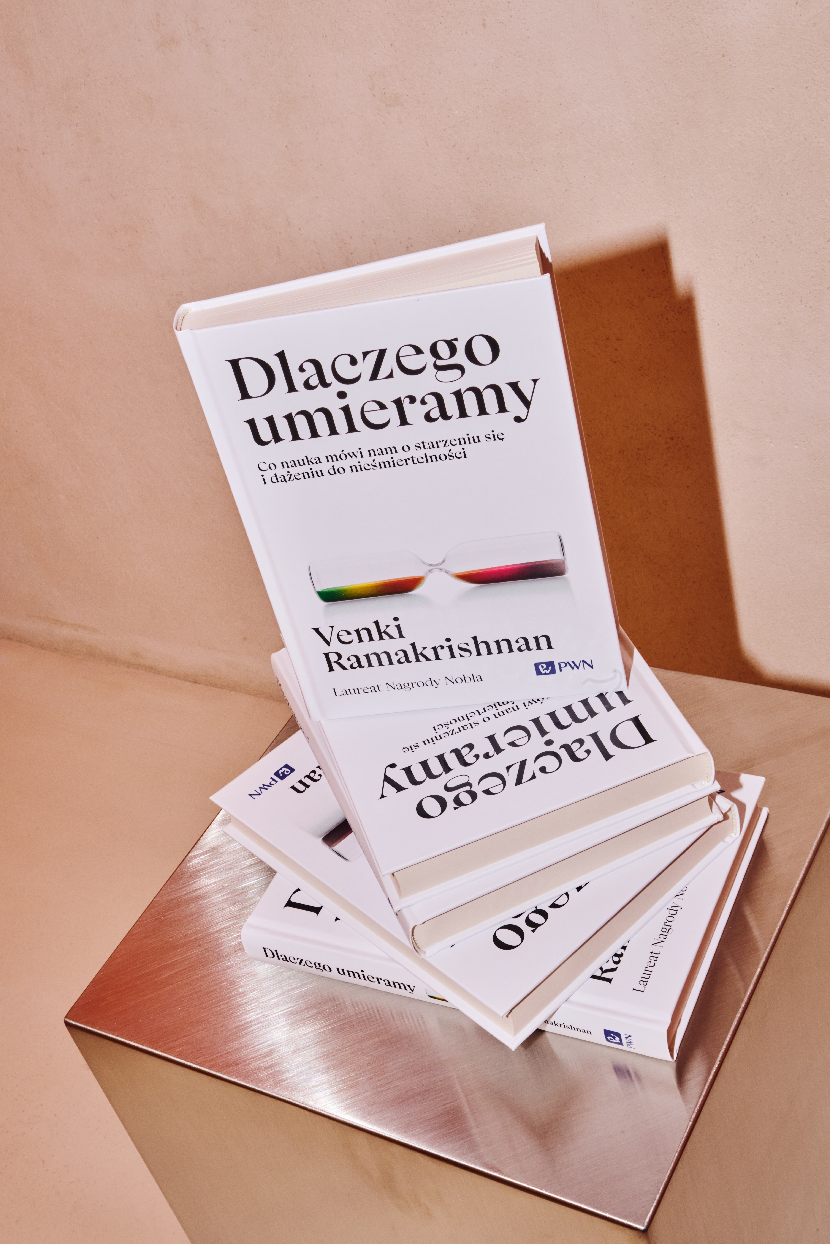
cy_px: 622
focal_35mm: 52
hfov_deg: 26.0
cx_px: 415
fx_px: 1798
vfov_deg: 38.2
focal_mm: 52
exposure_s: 1/10
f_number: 22
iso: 640
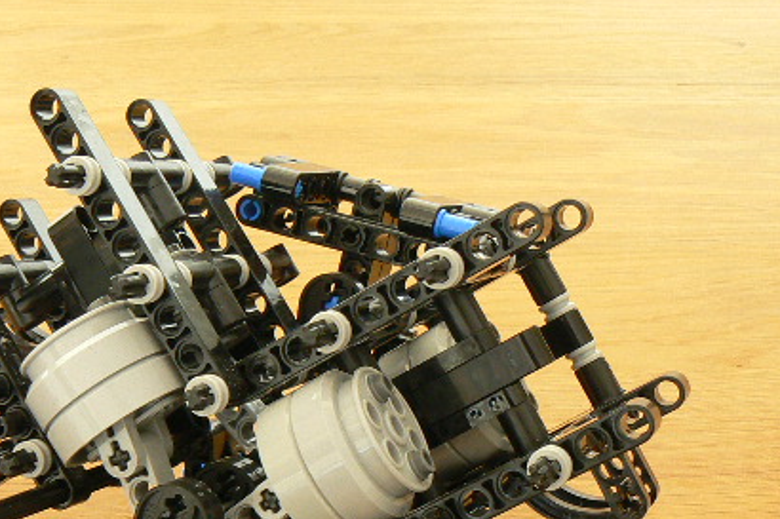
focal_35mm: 65
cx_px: 221
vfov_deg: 20.7
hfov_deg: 30.6
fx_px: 1408
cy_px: 414
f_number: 5
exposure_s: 2
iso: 100
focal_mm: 6
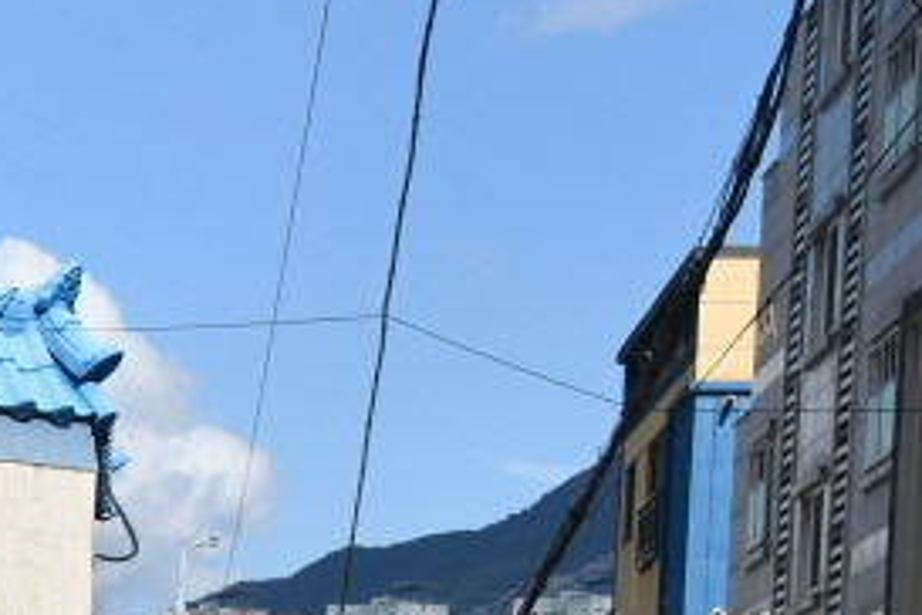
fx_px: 3816
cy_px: 1105
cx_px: -500
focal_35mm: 149
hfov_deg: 13.0
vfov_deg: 8.8
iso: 1000
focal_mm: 26
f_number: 11
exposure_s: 1/1250
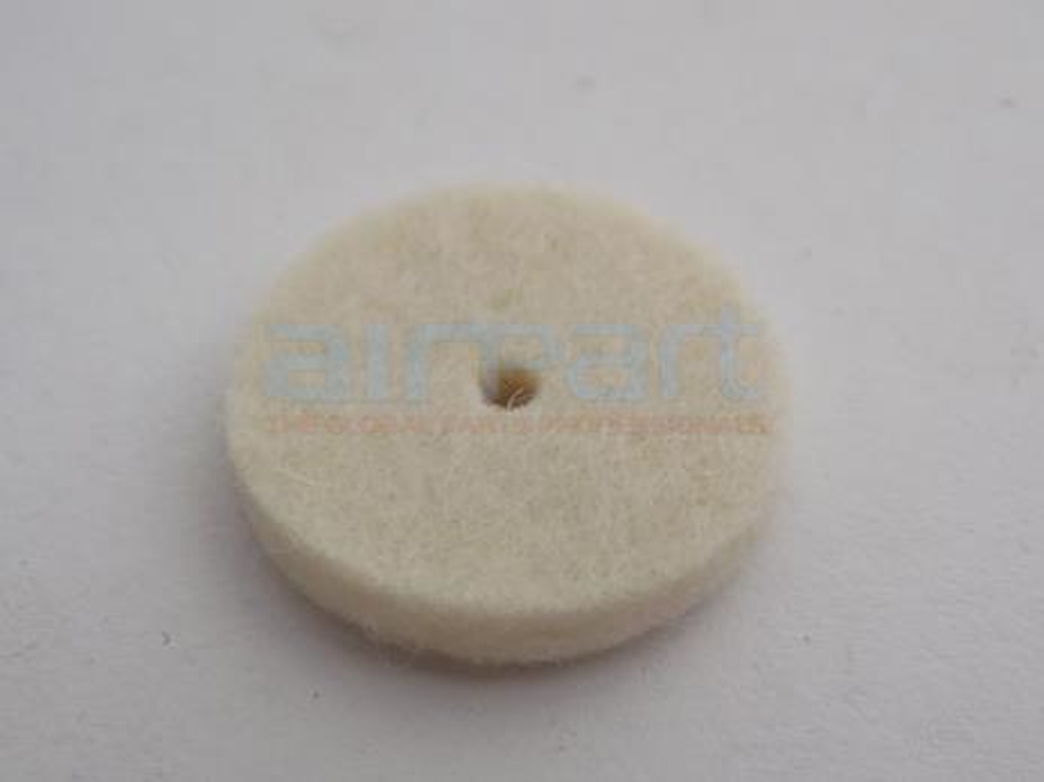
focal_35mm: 78
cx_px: 522
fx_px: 2352
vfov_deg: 18.9
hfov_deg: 25.0
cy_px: 391
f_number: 4.3
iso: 220
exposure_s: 1/30
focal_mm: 13.9
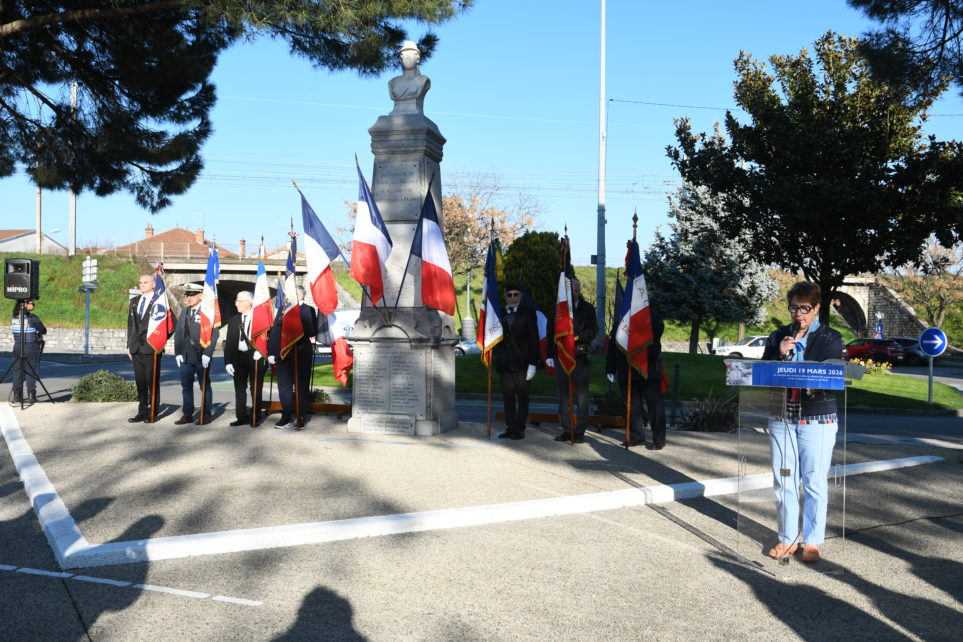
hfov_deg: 57.2
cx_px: 482
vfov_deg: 40.0
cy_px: 321
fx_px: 883
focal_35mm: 33
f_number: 5.6
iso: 140
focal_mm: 22
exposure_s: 1/250
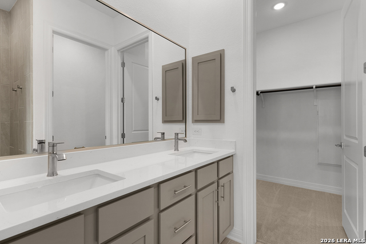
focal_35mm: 17
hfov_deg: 93.3
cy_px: 122
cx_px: 183
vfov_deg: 70.5
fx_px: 173
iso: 100
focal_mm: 17
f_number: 9
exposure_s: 1/6
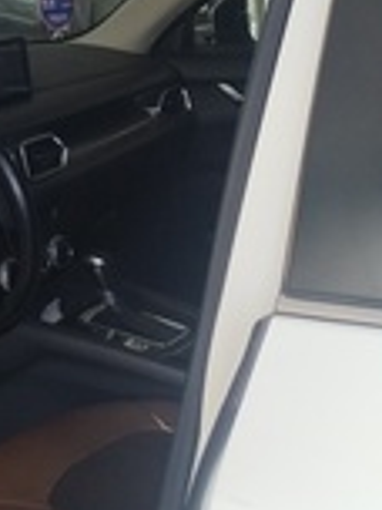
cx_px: -159
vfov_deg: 23.7
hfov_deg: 17.3
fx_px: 1148
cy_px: -32
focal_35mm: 78
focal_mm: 4.75
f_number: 1.8
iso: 100
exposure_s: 1/142
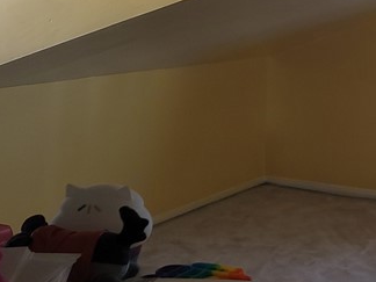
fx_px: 858
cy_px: 87
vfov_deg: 18.6
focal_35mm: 79
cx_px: 573
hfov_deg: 20.8
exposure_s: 1/60
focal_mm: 7
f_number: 1.8
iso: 50
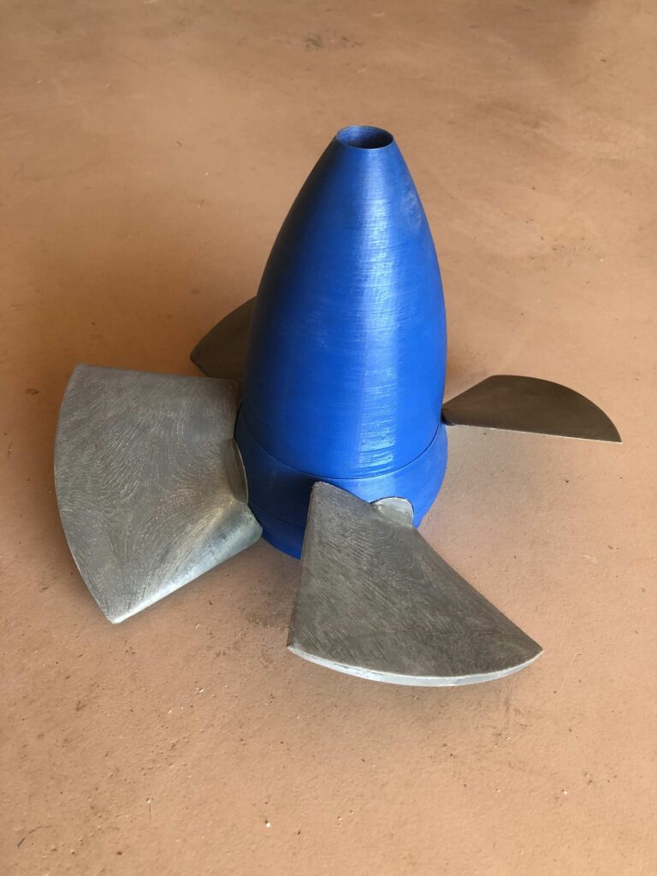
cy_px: 438
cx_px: 328
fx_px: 709
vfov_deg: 63.4
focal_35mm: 28
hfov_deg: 49.7
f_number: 1.8
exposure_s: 1/33
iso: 32
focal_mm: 3.99
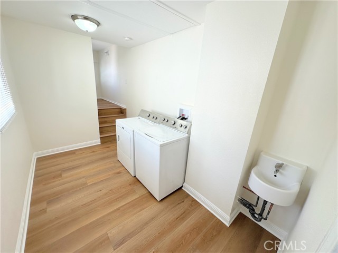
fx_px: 137
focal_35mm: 14
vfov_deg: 85.7
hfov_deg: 102.1
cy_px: 126
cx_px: 169
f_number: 2.2
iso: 40
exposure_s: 1/157
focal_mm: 2.22
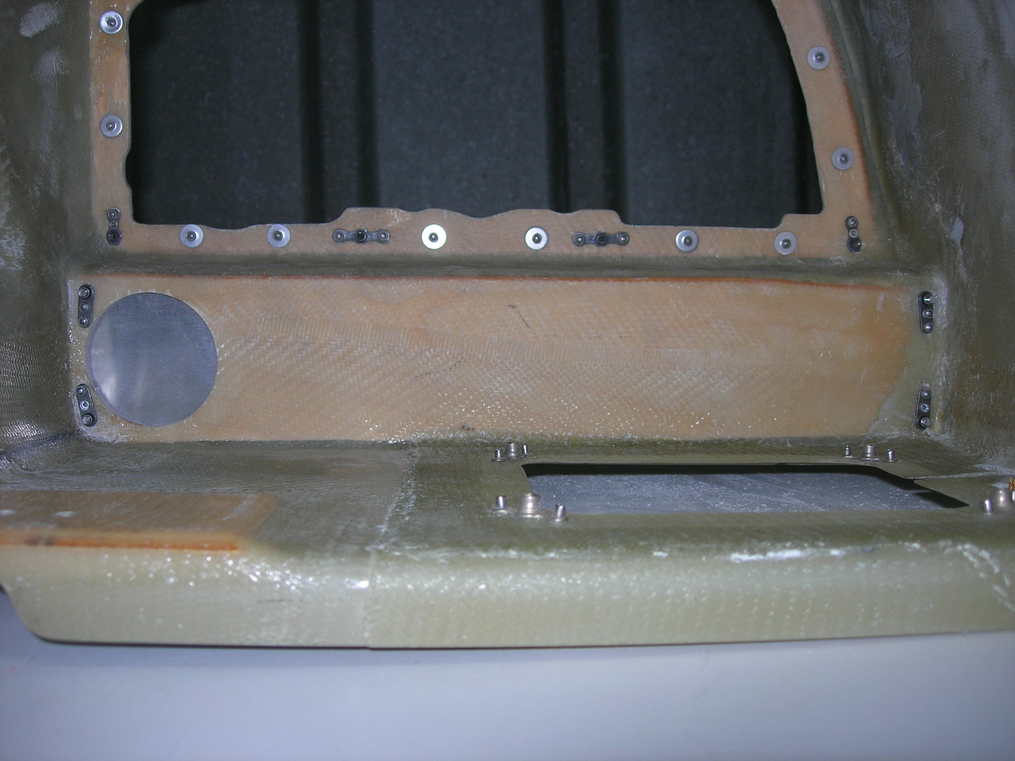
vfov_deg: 37.7
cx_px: 508
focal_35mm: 38
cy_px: 380
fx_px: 1114
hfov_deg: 49.0
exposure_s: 1/60.1
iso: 64
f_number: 2.8
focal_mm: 7.8
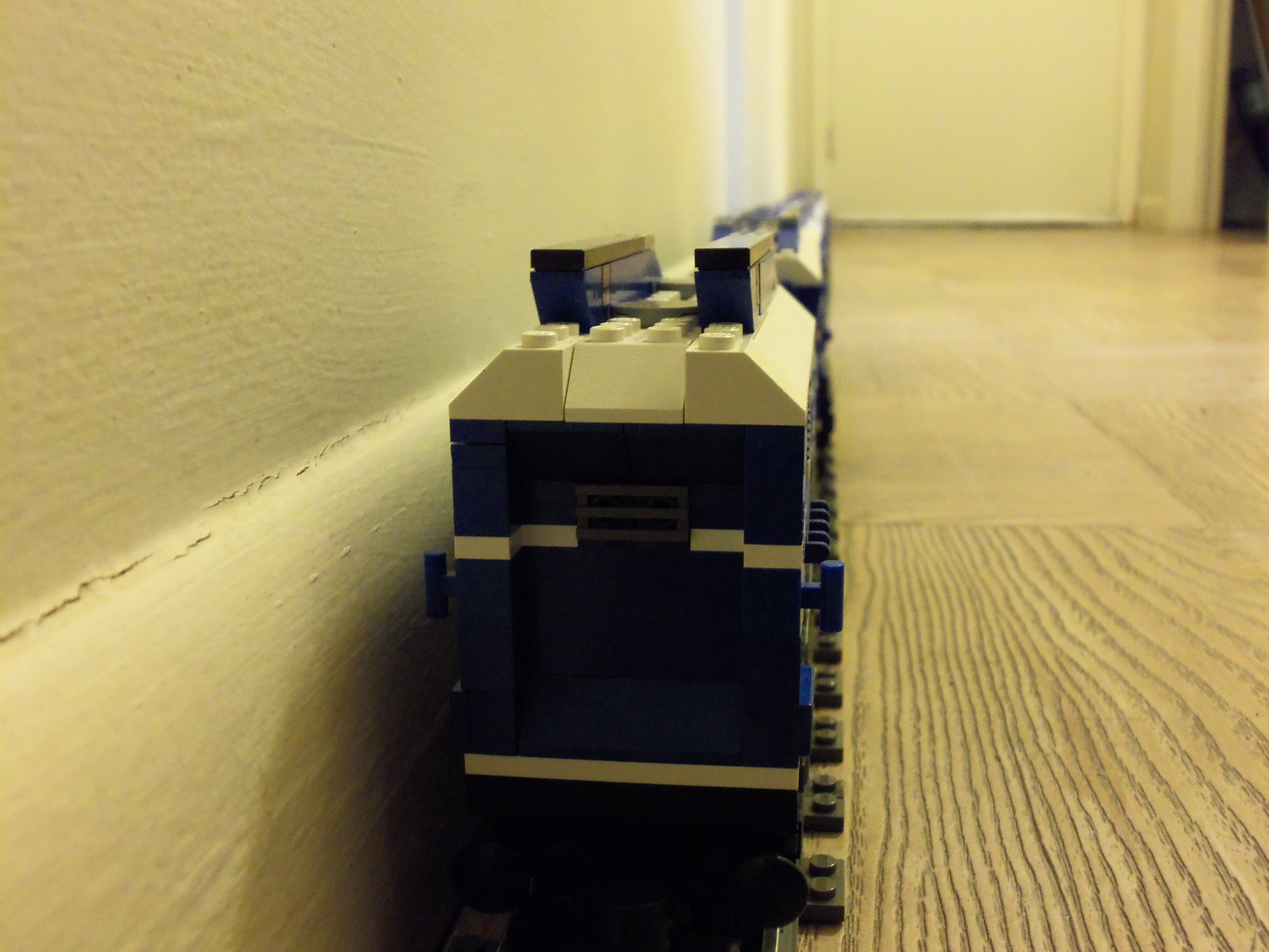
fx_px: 1356
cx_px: 634
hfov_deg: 50.1
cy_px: 476
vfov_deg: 38.7
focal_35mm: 37
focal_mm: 6.7
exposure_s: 1/4
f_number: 3.6
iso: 400
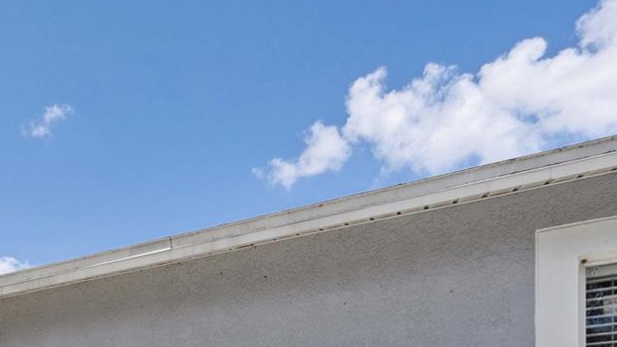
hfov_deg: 39.9
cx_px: -37
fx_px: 703
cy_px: 501
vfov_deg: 23.1
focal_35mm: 43
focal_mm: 16
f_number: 8
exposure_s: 1/1250
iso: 250
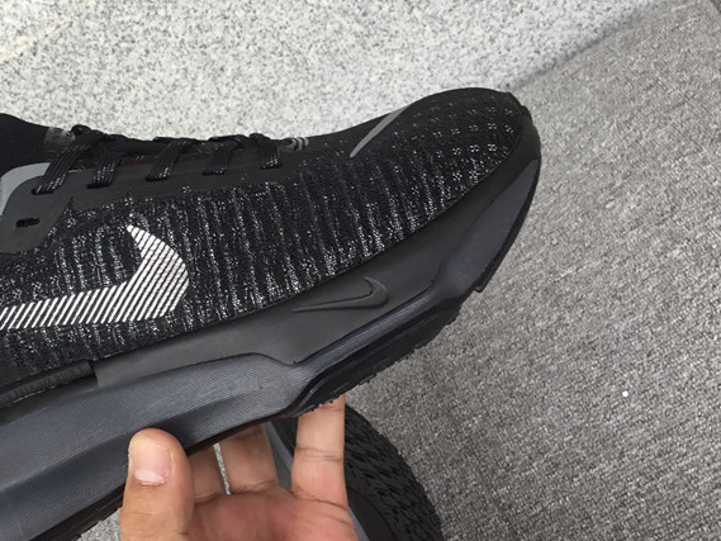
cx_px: 161
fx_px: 1021
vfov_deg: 29.7
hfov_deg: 37.7
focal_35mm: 49
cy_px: 238
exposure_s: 1/50
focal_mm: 3.3
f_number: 2.4
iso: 25
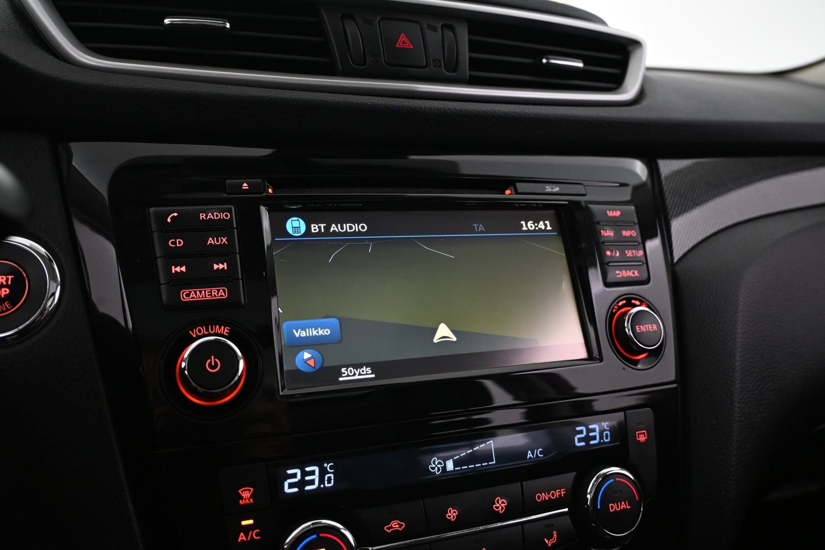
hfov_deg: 61.9
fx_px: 687
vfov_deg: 43.6
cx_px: 412
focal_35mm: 30
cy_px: 275
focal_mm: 20
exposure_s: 1/30
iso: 1250
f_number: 3.8
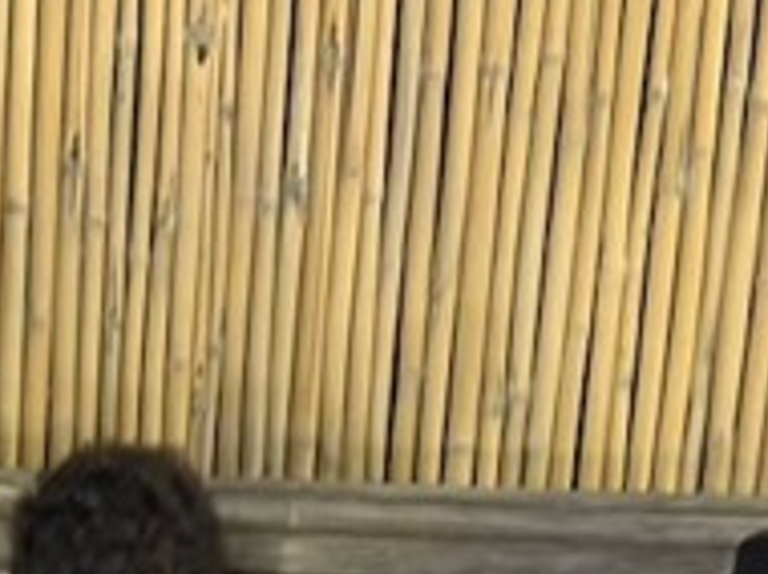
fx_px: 3922
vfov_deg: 8.3
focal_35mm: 177
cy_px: 657
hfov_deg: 10.9
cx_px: -206
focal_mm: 6.76
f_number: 1.78
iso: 640
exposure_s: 1/25
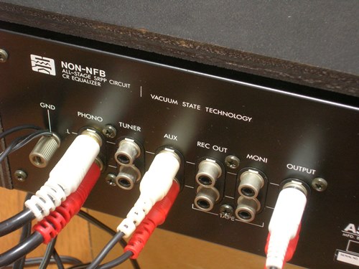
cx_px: 180
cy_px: 134
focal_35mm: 70
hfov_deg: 27.8
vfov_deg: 21.0
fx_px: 726
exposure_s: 1/2.5
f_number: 3.9
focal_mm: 11.7
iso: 200
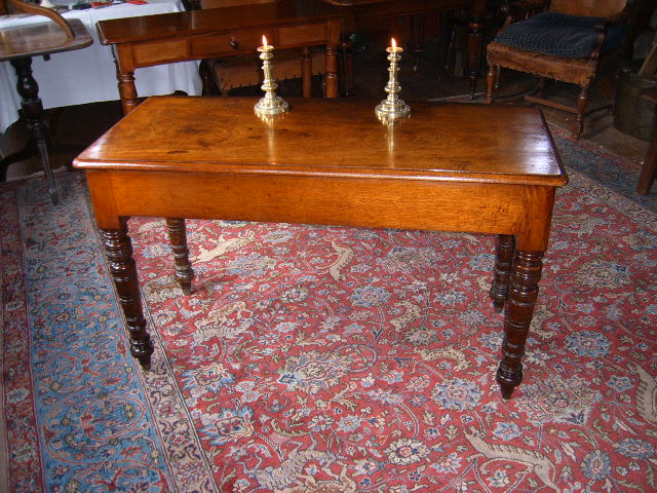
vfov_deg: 40.7
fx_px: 664
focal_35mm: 35
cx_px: 328
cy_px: 246
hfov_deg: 52.6
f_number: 2.8
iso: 100
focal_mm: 5.8
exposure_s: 1/30
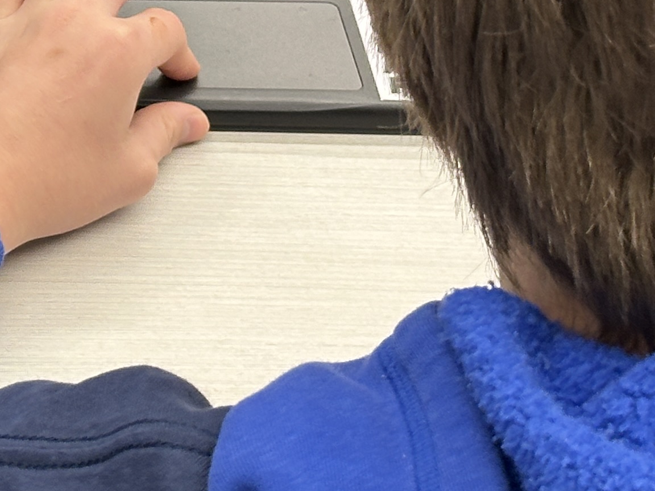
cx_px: -255
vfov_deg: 8.6
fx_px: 3179
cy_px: -247
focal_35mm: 168
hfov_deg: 11.4
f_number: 1.78
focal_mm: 6.86
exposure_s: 1/60
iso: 64
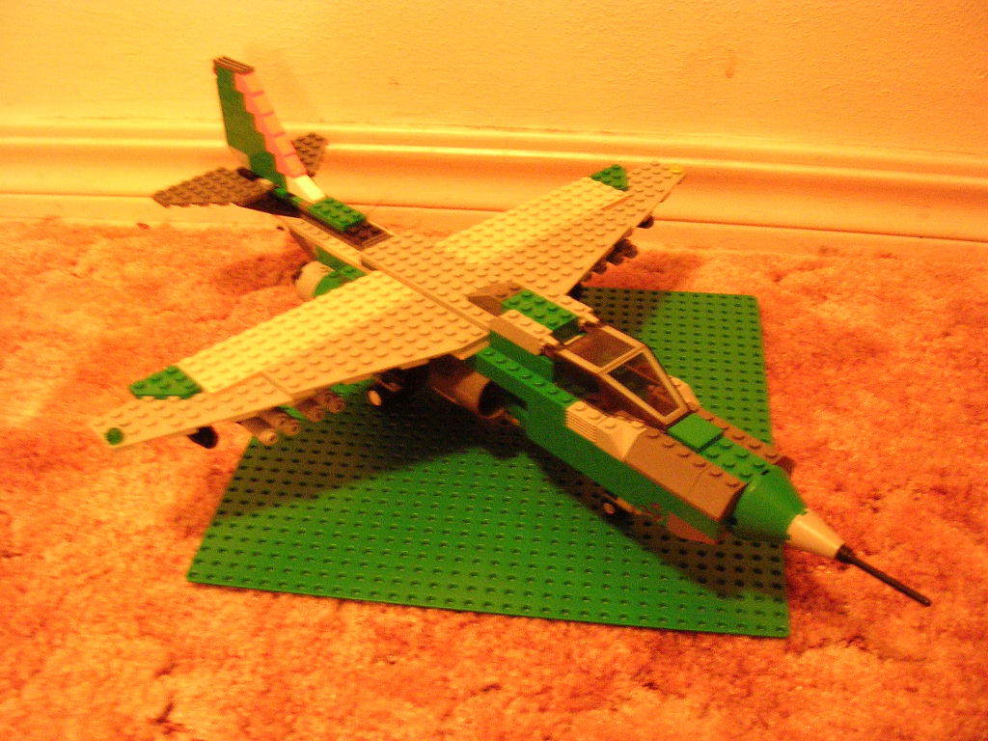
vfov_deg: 37.7
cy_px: 370
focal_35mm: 38
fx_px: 1085
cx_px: 494
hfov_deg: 49.0
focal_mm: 5.8
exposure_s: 1/3.5
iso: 200
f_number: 2.8
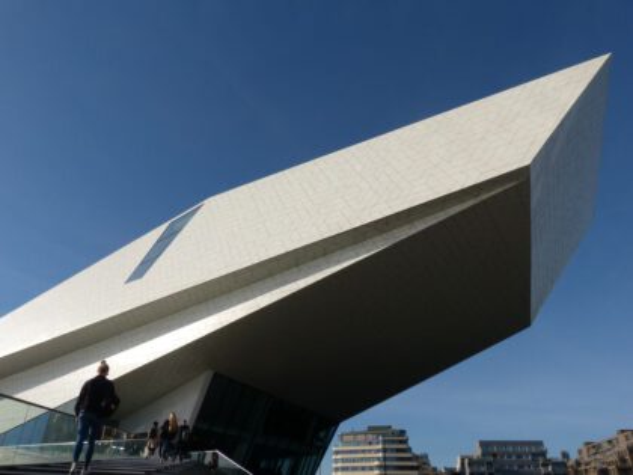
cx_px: 316
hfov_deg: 69.4
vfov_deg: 54.9
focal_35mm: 25
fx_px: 457
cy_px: 238
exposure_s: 1/1600
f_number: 4
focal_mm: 4.5
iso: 100
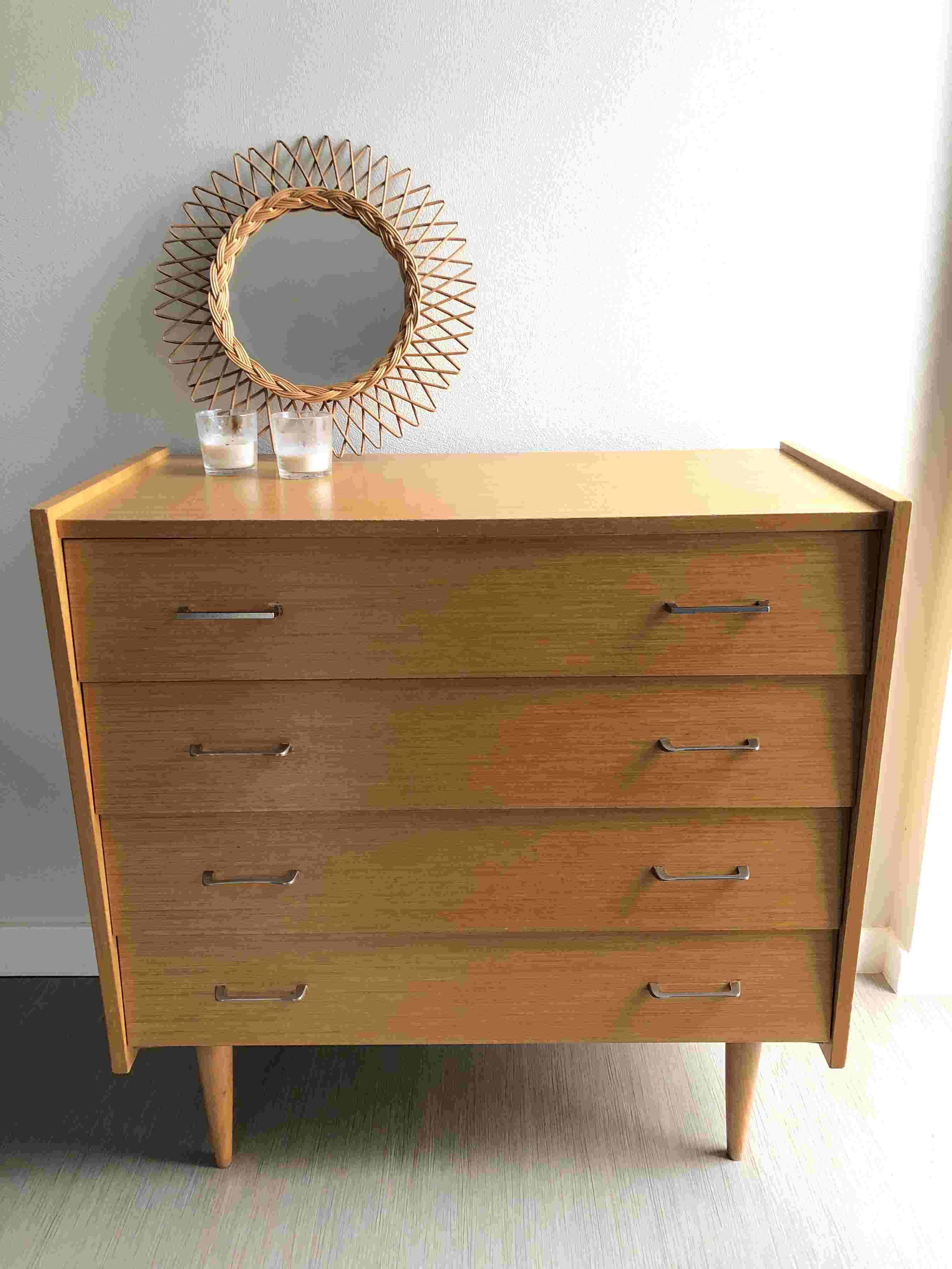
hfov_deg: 49.7
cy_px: 634
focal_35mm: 28
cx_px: 476
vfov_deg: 63.4
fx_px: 1027
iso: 40
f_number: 1.8
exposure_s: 1/25
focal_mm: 3.99
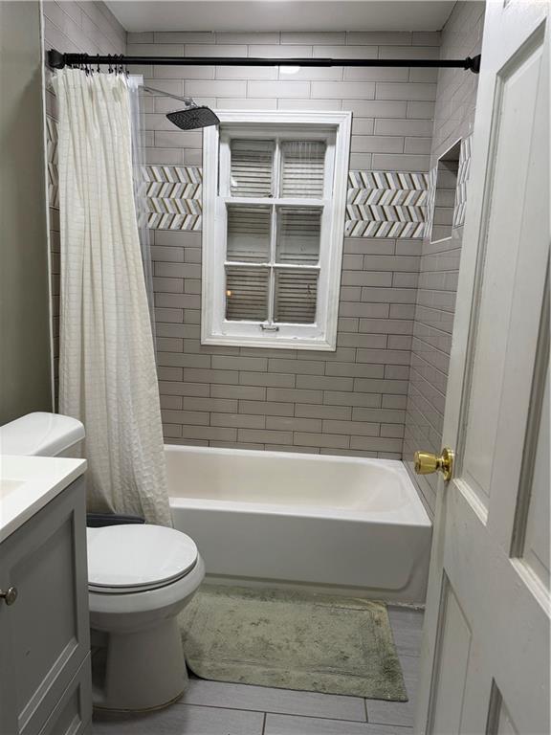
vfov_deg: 71.6
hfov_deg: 56.8
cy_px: 368
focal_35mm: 24
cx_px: 276
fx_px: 509
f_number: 1.78
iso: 160
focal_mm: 6.76
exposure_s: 1/120
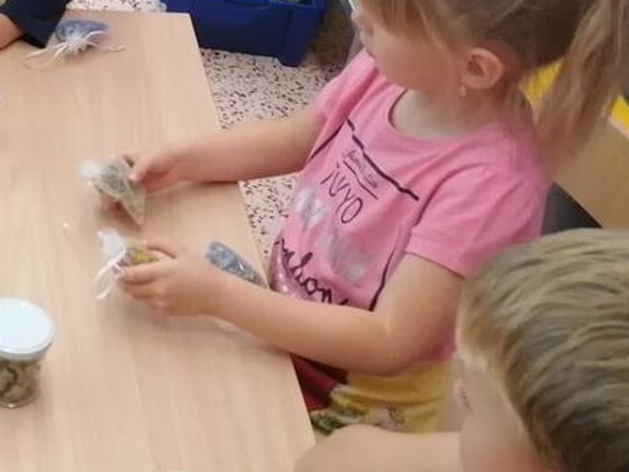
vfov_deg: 17.7
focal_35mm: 83
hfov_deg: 21.1
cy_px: 130
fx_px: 1508
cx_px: -220
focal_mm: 4.75
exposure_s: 1/100
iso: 250
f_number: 1.8
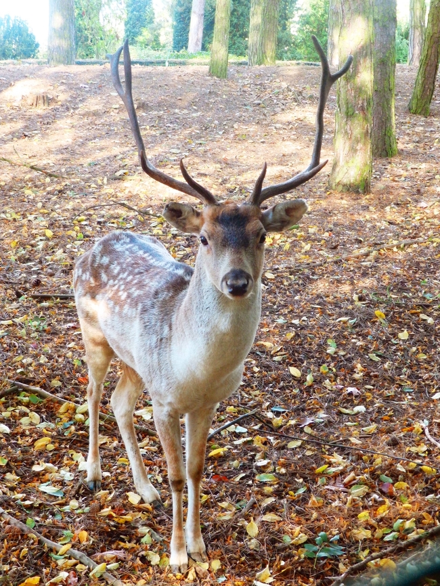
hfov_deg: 21.6
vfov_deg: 28.6
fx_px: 1152
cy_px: 293
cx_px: 220
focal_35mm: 68
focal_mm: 12.2
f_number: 4.7
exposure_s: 1/40
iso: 320
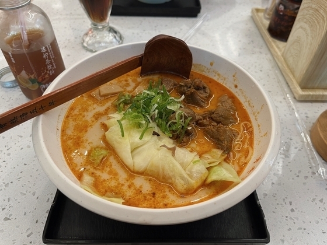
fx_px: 246
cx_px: 164
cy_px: 122
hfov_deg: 67.3
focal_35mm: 26
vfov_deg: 53.1
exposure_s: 1/50
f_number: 1.6
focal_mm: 5.1
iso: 80
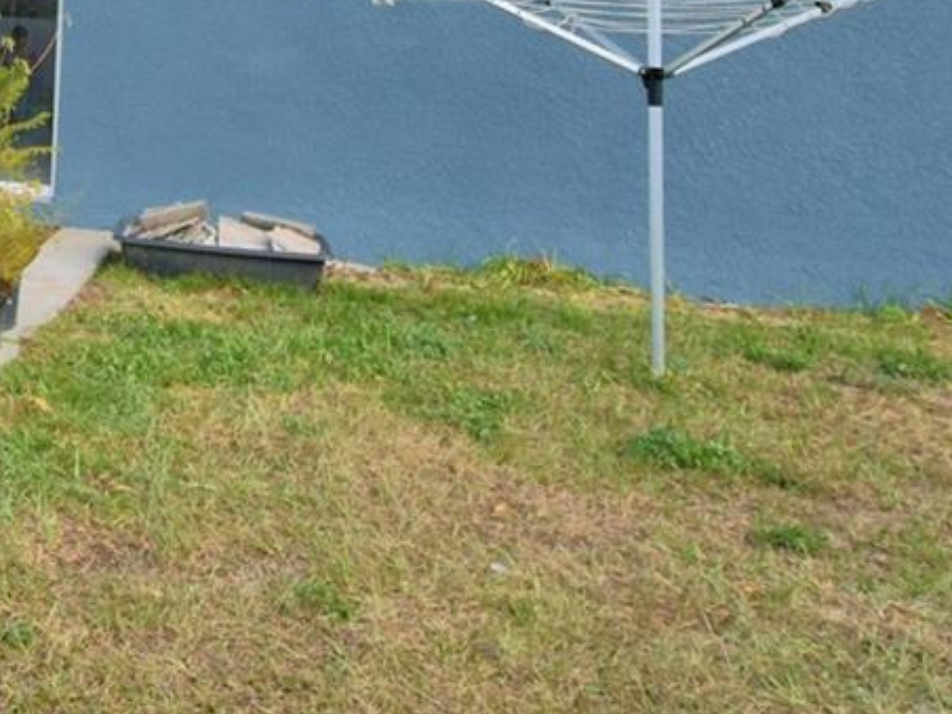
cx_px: -88
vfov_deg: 25.6
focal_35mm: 51
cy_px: -147
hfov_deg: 33.0
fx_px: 1403
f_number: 4.5
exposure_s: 1/640
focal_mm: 10
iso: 100
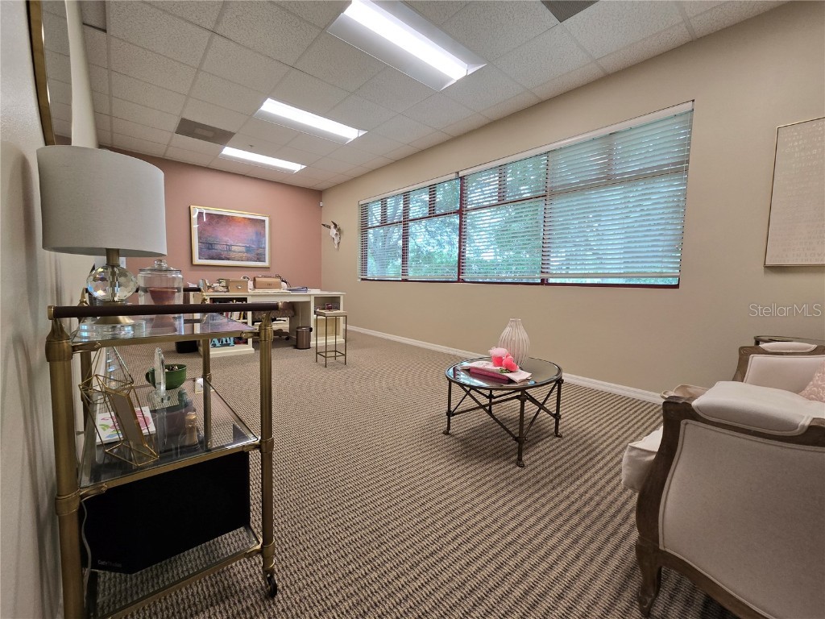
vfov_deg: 89.9
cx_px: 412
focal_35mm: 13
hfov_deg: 106.2
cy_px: 310
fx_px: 310
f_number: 2.2
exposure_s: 1/60
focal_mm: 2.2
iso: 80
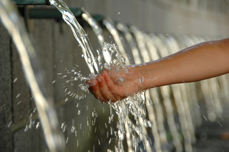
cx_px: 114
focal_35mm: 158
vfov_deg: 8.7
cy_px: 76
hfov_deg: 13.1
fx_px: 1001
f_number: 5.6
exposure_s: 1/160
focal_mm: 105
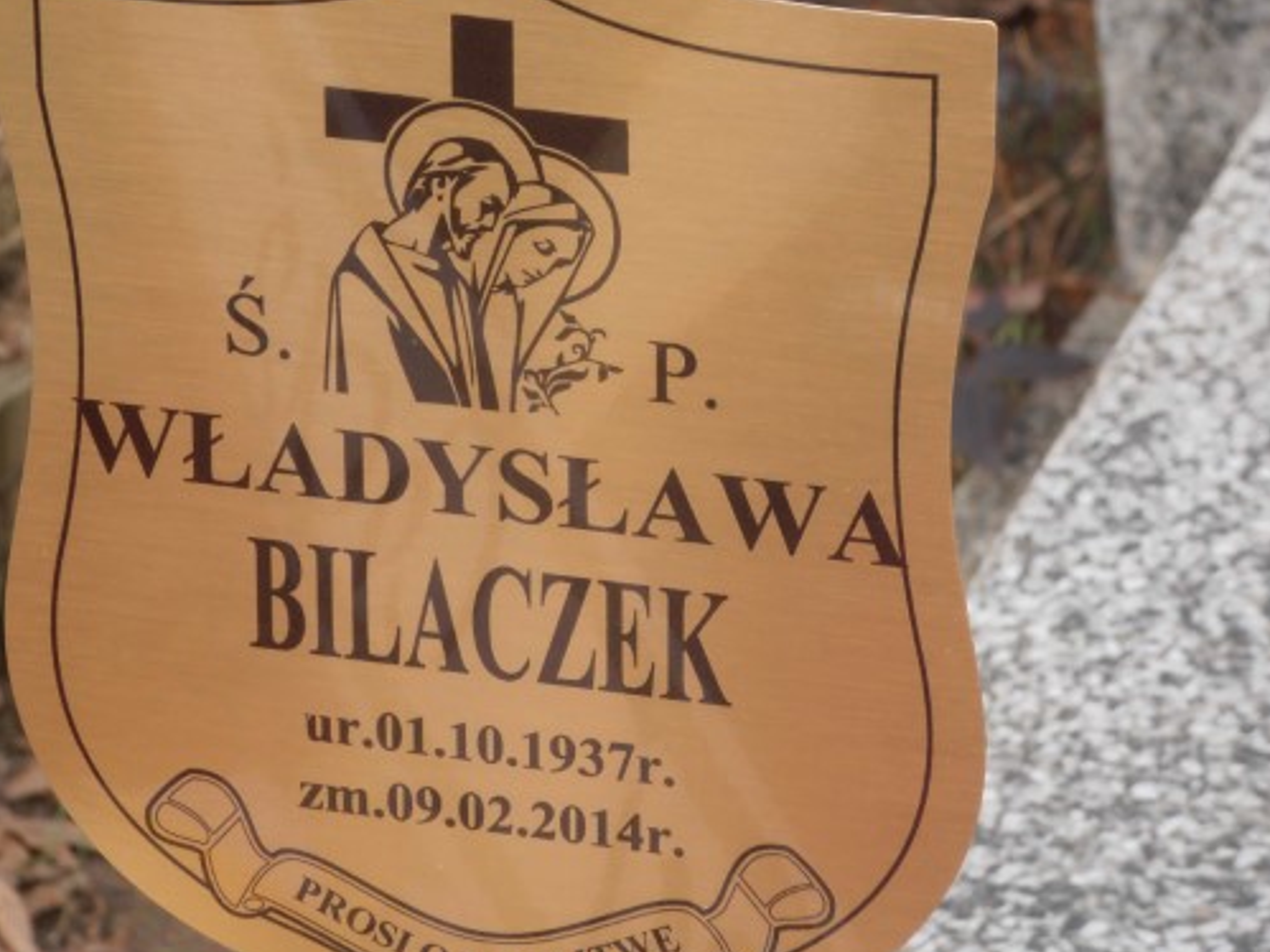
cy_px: 458
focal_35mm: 254
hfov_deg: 7.8
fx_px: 9317
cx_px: 504
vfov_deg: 5.8
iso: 80
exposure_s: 1/160
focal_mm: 35.05
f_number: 5.8
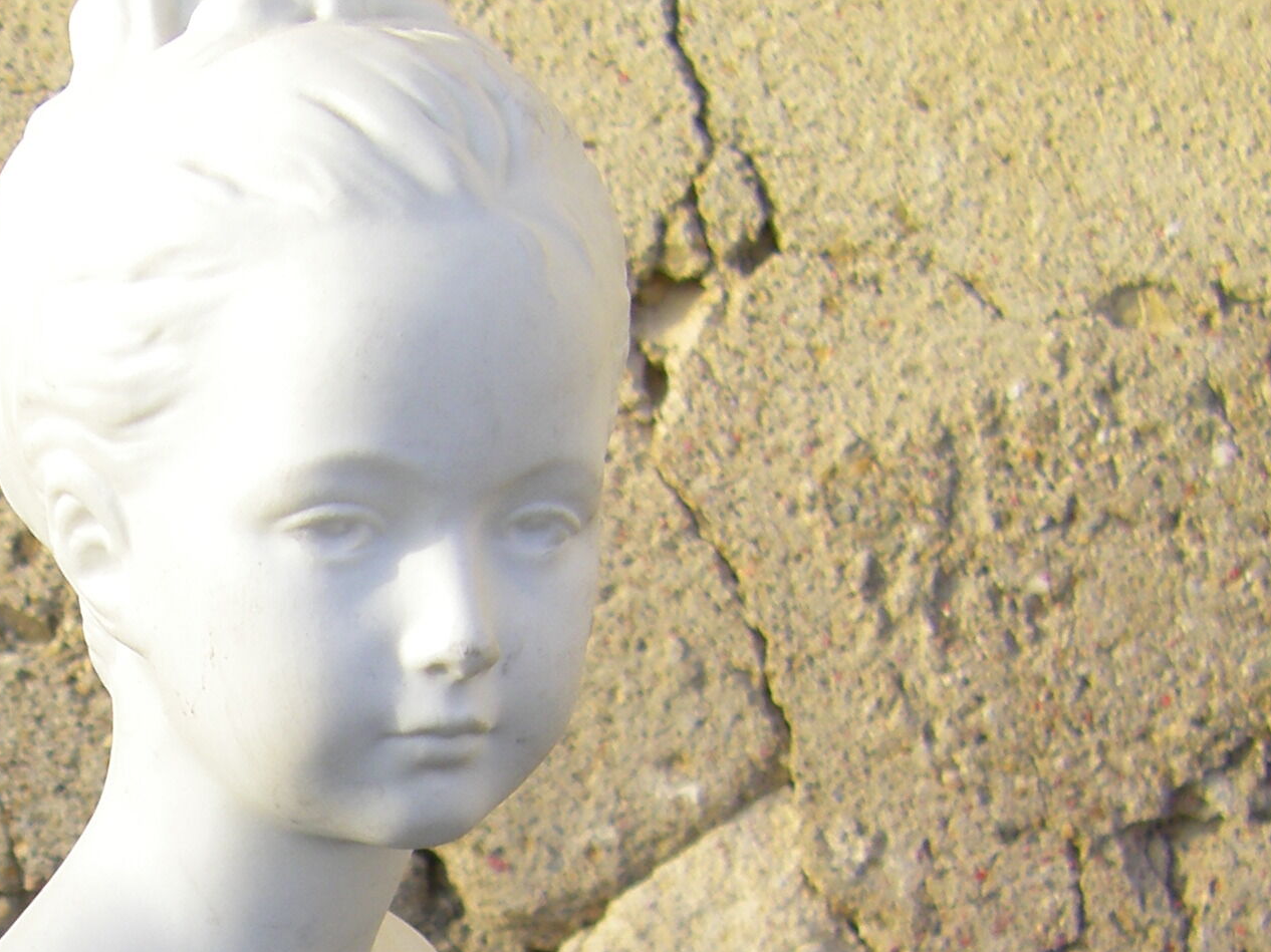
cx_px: 210
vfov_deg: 14.8
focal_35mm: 98
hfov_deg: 19.8
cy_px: 994
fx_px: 3598
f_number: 3.5
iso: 64
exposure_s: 1/125
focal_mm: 6.3
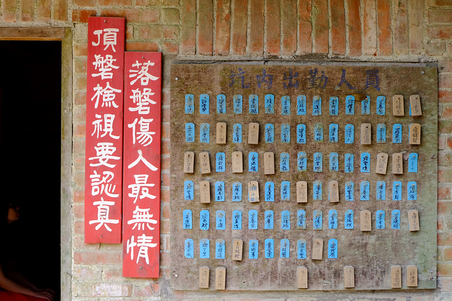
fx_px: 615
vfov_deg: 27.5
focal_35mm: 49
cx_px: 226
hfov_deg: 40.4
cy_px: 150
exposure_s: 1/25
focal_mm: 32.5
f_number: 5.6
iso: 200
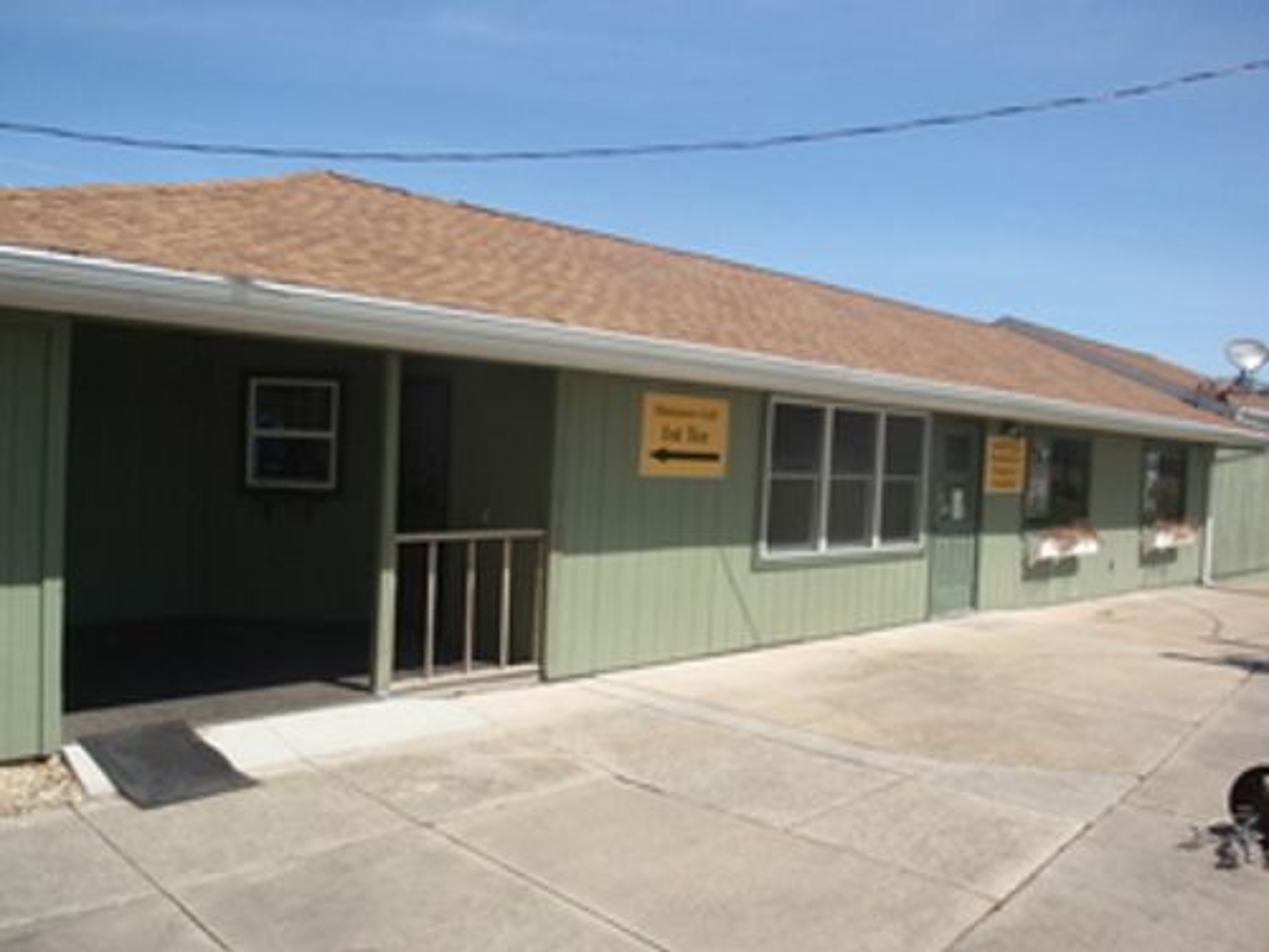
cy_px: 476
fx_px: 1026
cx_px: 634
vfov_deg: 49.7
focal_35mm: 28
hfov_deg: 63.4
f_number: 3.2
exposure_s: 1/640
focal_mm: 5
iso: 64
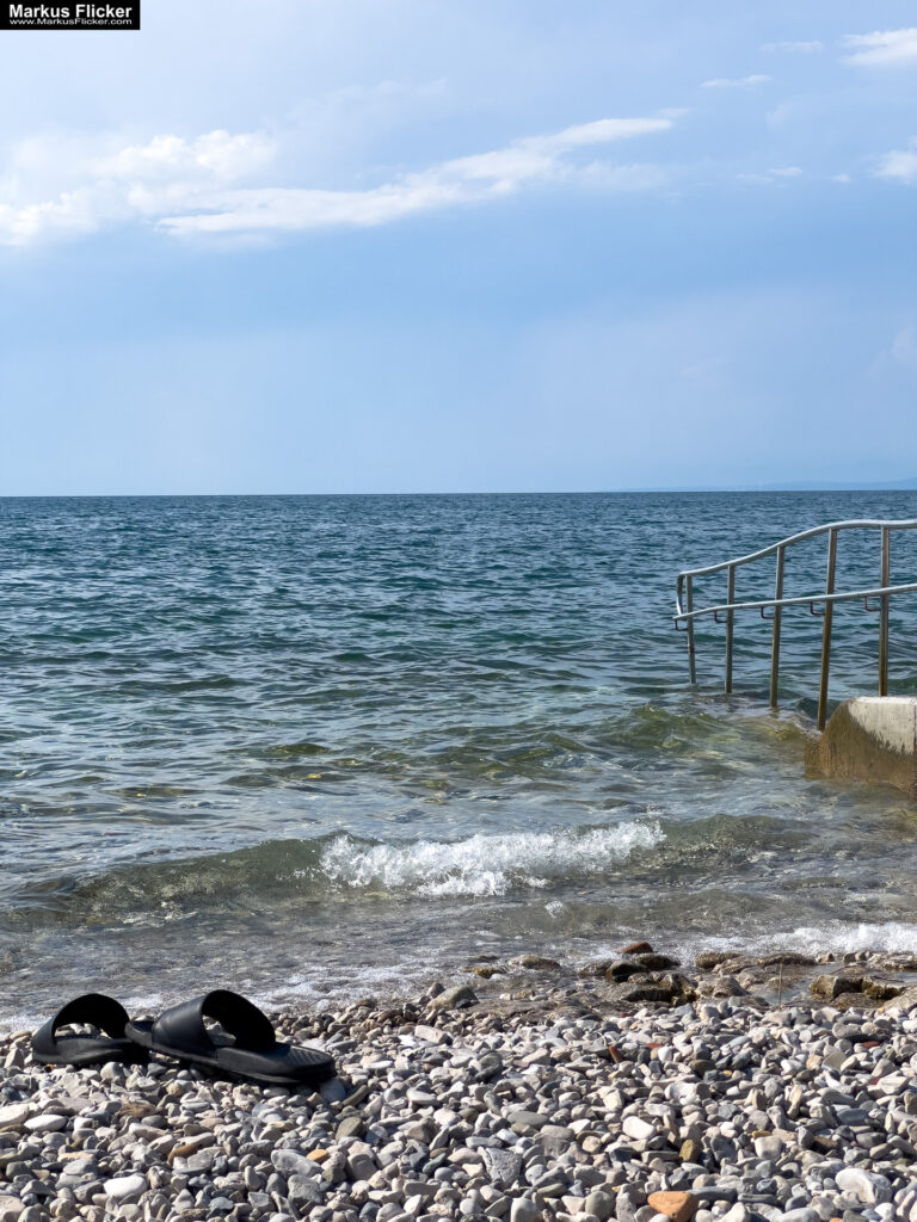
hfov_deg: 19.1
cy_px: 611
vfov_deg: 25.3
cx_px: 458
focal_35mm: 77
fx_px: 2720
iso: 32
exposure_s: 1/1400
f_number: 2.8
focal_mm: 9
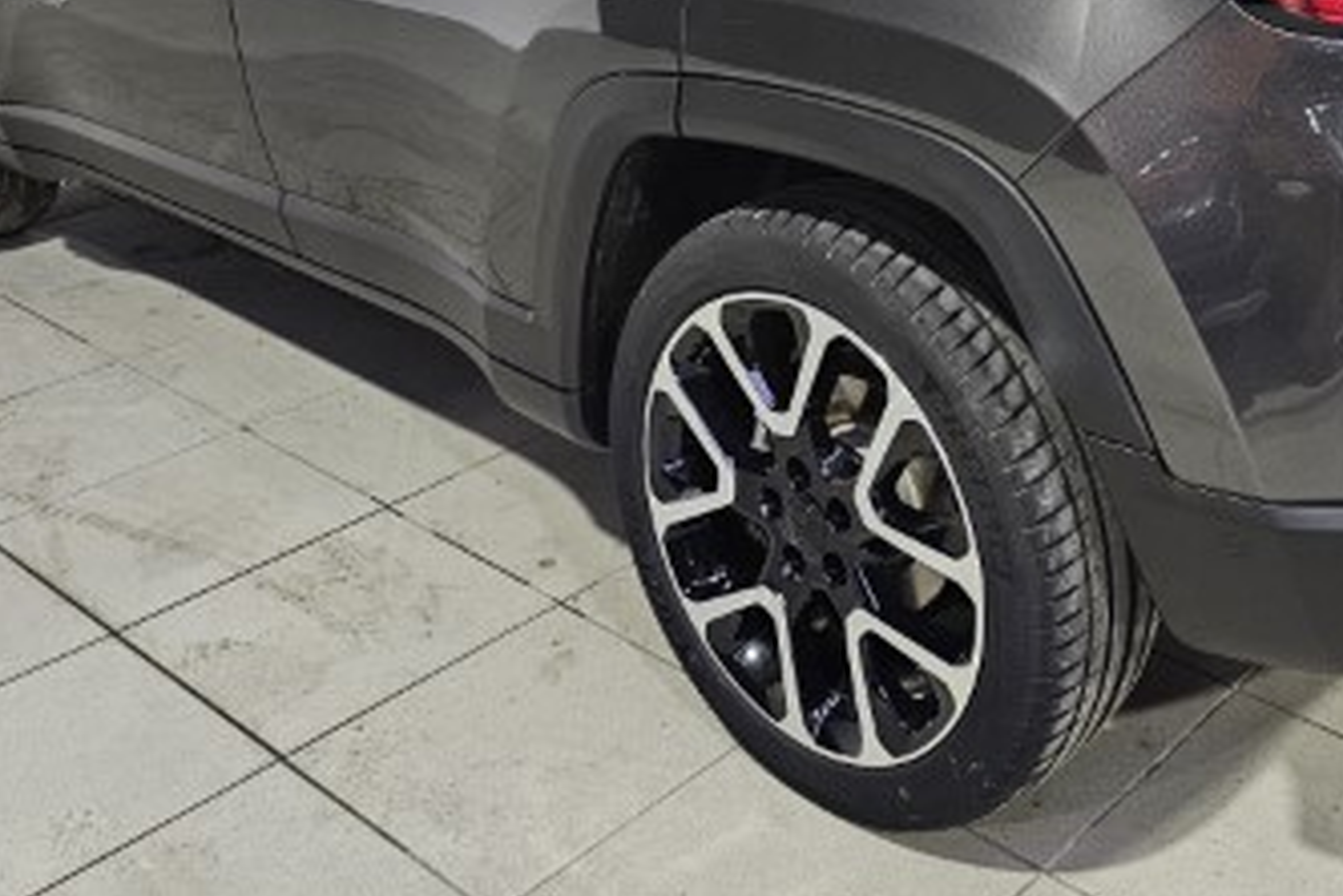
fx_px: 1716
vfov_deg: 27.8
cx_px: 980
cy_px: 40
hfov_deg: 41.7
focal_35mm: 46
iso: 250
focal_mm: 6.3
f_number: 1.7
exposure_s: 1/100
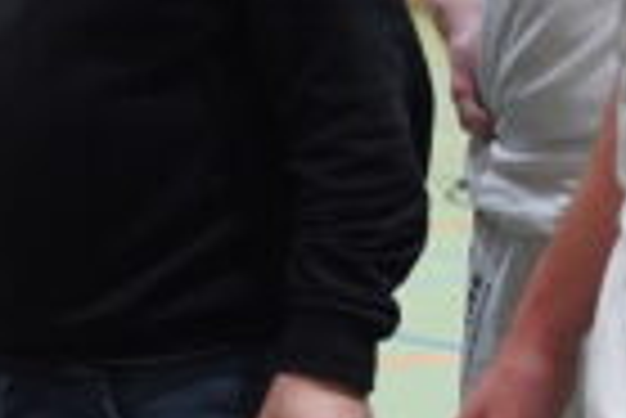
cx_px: -308
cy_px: -16
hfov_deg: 11.8
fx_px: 2910
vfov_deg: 8.2
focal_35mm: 167
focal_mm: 31.6
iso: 2000
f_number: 3.2
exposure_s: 1/160
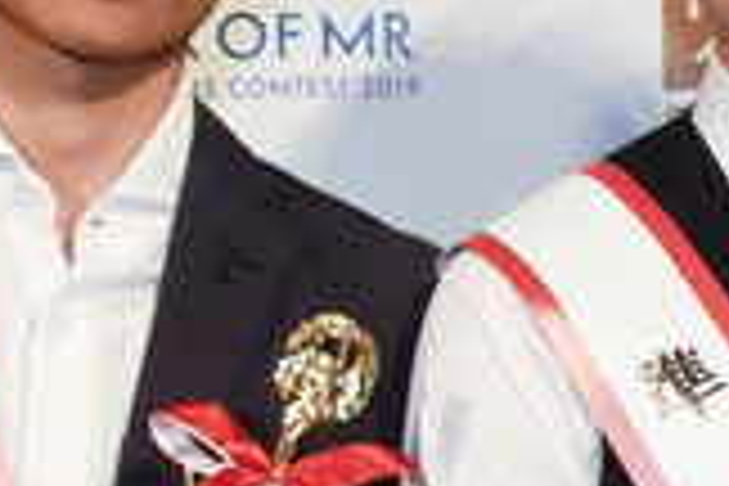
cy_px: 718
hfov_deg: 7.3
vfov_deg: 5.3
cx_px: 1922
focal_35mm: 259
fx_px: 5244
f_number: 11
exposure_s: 1/125
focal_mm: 35
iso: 1000
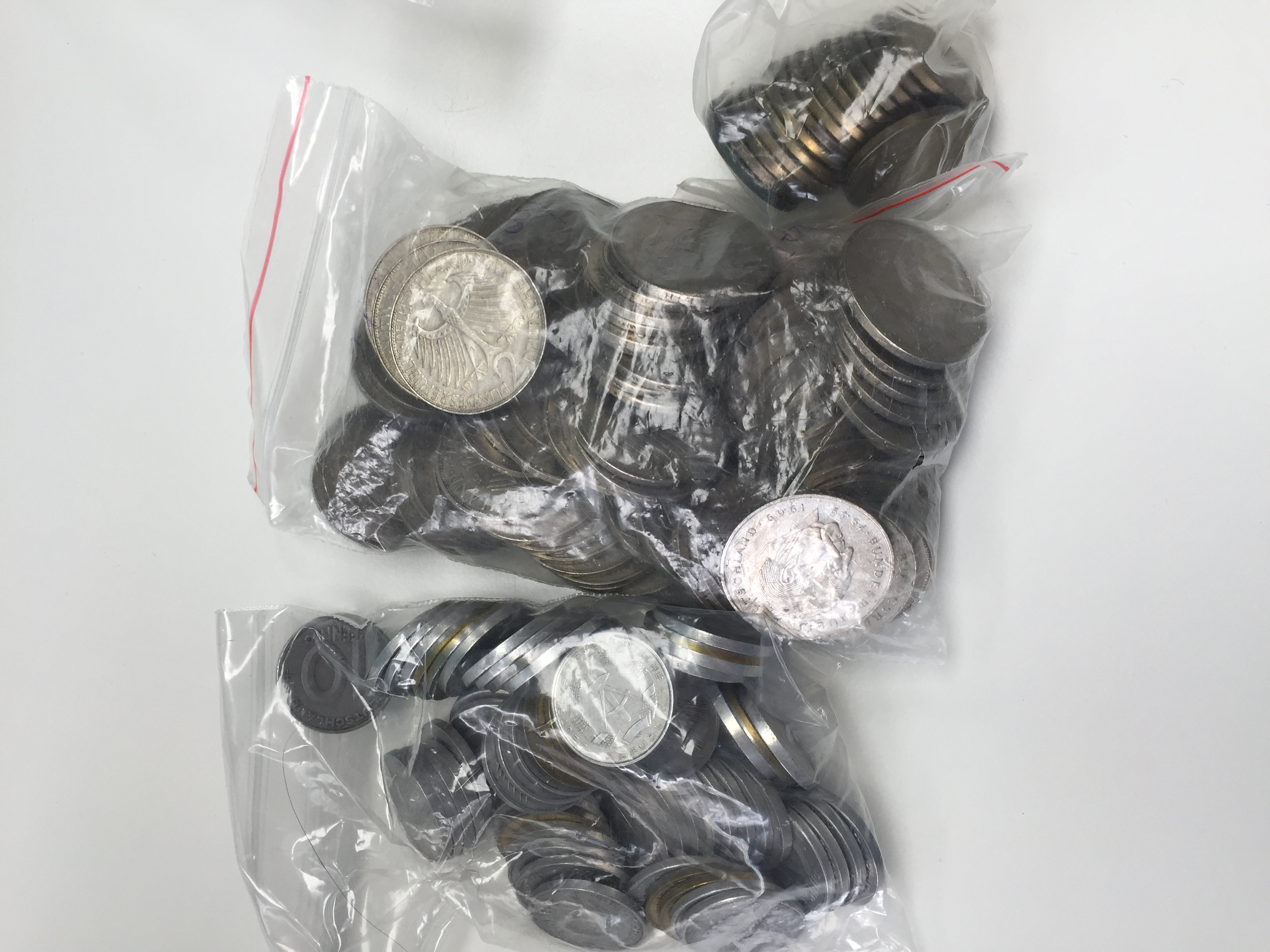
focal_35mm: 29
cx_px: 635
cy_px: 476
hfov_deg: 61.7
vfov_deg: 48.2
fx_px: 1064
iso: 40
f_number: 2.2
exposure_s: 1/100
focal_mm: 4.15
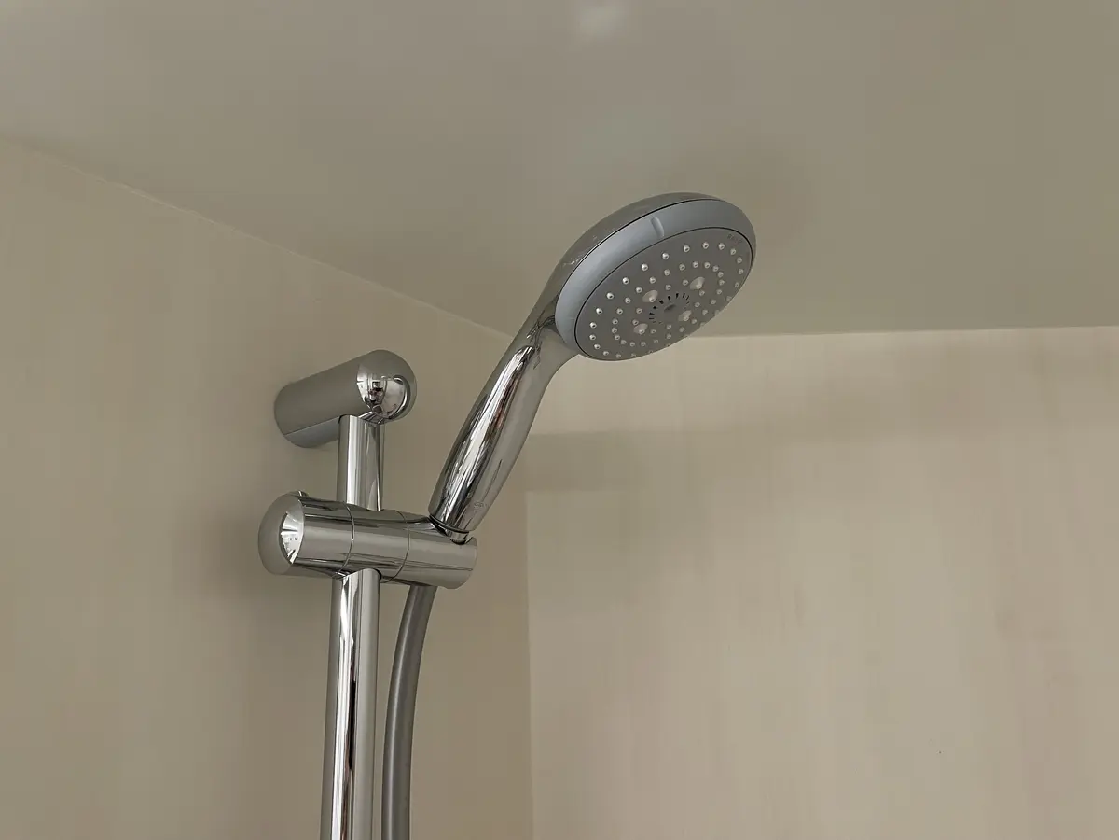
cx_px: 560
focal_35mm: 26
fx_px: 840
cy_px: 420
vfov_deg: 53.1
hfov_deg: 67.3
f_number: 1.6
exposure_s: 1/60
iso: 250
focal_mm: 4.2
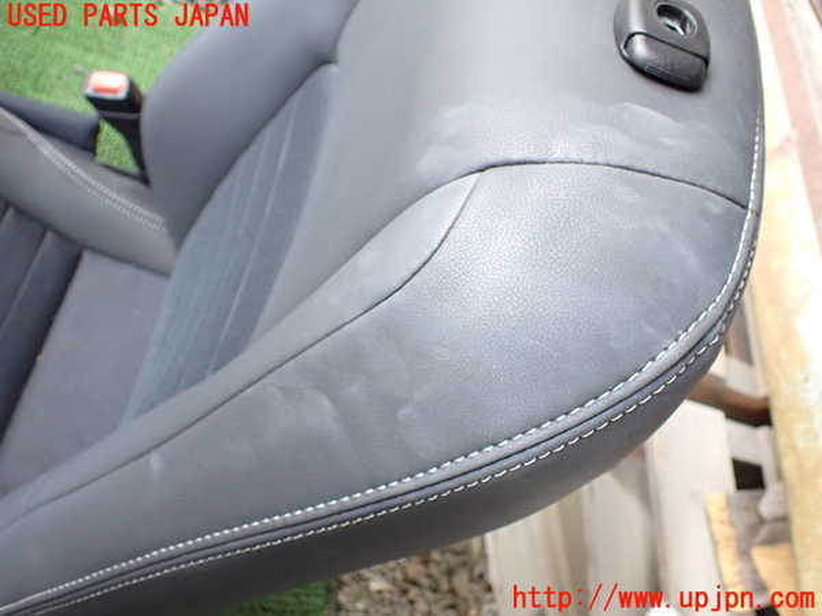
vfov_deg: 46.8
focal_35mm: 30
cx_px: 411
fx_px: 712
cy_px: 308
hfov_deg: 60.0
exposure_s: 1/125
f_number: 2.3
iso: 640
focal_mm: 5.4
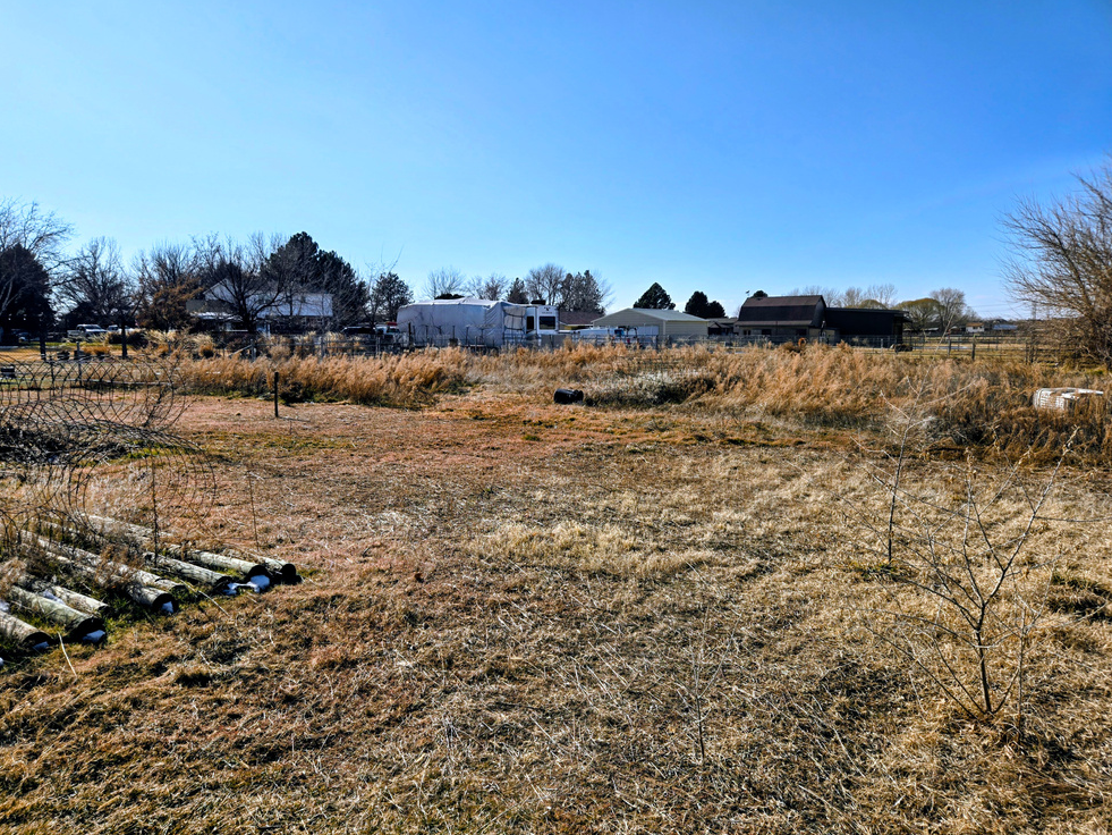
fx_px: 771
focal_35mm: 24
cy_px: 421
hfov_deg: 71.6
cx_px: 537
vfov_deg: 56.8
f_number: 1.8
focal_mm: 5.4
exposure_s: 1/3100
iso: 25
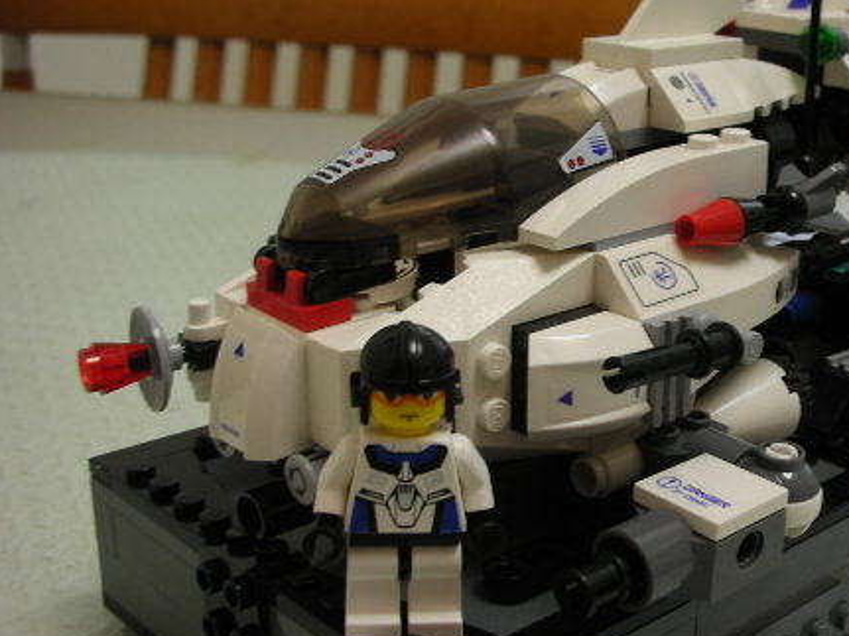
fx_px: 1275
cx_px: 595
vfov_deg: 28.0
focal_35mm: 52
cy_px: 299
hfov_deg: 36.3
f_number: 3
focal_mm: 5.8
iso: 50
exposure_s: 1/5.5
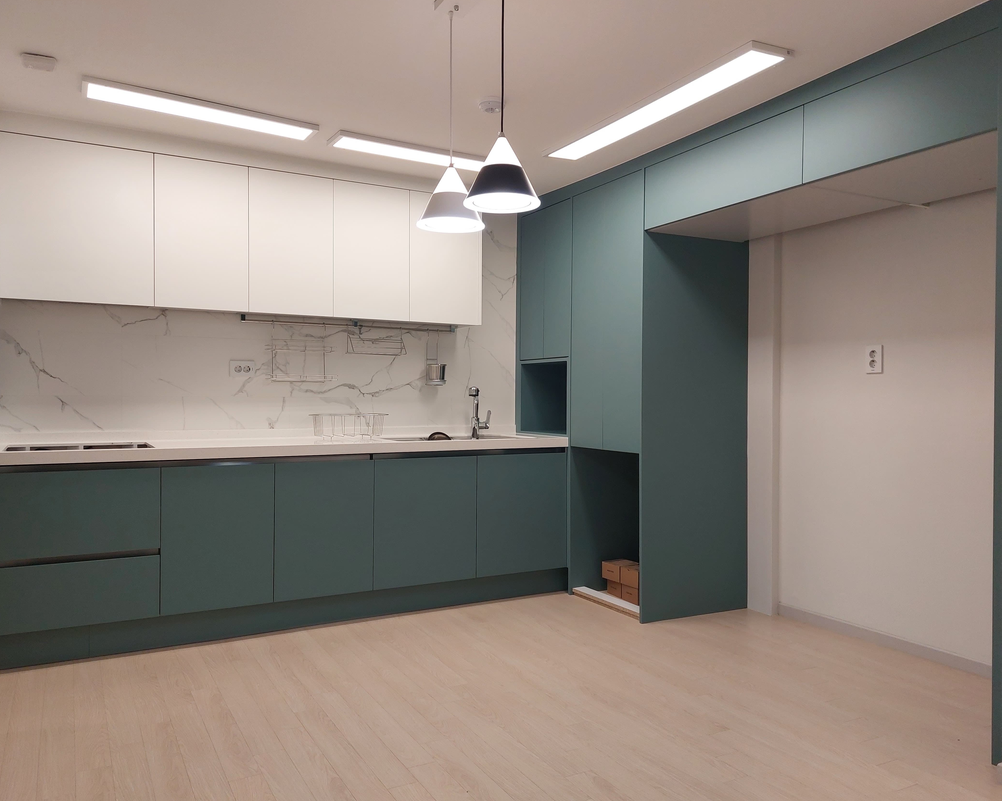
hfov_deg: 66.0
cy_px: 410
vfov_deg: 54.9
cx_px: 488
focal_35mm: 26
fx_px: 771
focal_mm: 5.23
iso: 80
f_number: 1.8
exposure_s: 1/120
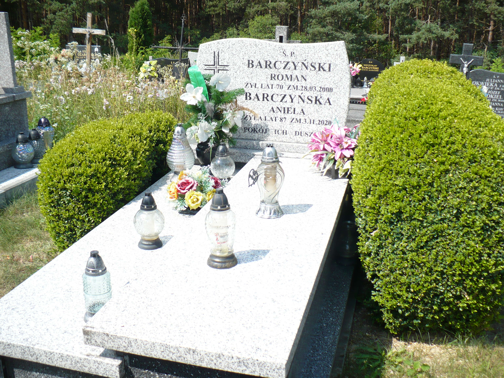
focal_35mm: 37
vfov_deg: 38.7
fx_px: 539
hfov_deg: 50.1
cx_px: 252
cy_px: 189
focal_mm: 6.1
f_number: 2.8
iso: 100
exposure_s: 1/800
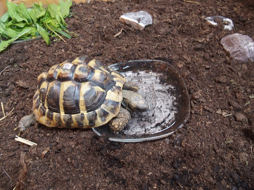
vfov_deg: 49.7
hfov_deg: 63.4
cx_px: 127
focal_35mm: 28
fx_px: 205
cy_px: 95
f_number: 2.8
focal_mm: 6
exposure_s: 1/20
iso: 800
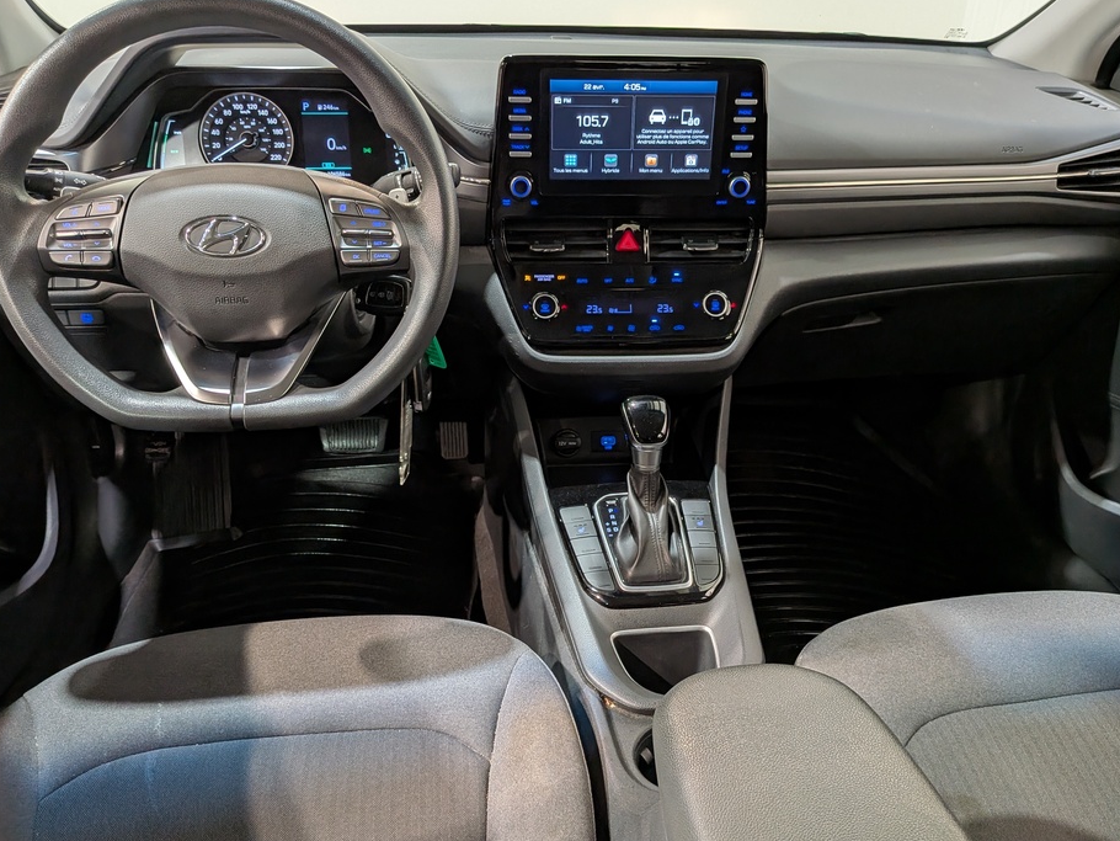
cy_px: 429
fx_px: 874
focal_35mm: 27
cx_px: 580
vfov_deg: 51.4
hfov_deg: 65.3
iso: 89
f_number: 1.7
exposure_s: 1/40
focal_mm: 4.53
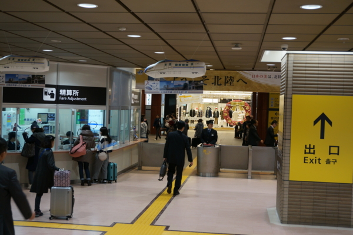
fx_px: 500
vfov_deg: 26.4
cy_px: 118
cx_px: 176
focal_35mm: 51
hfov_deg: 38.9
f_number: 5
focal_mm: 34
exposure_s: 1/60
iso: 400
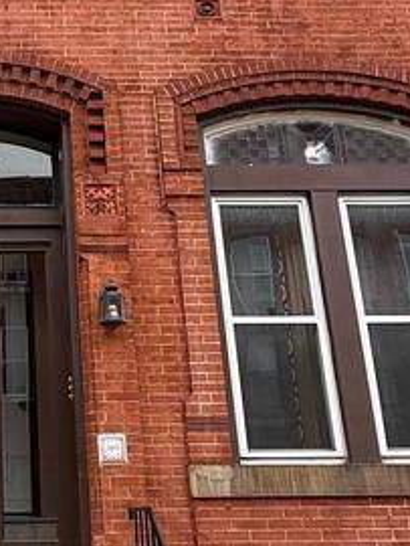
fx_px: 883
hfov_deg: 24.6
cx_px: -28
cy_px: 247
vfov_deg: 34.3
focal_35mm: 56
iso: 50
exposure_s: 1/216
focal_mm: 2.22
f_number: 2.2
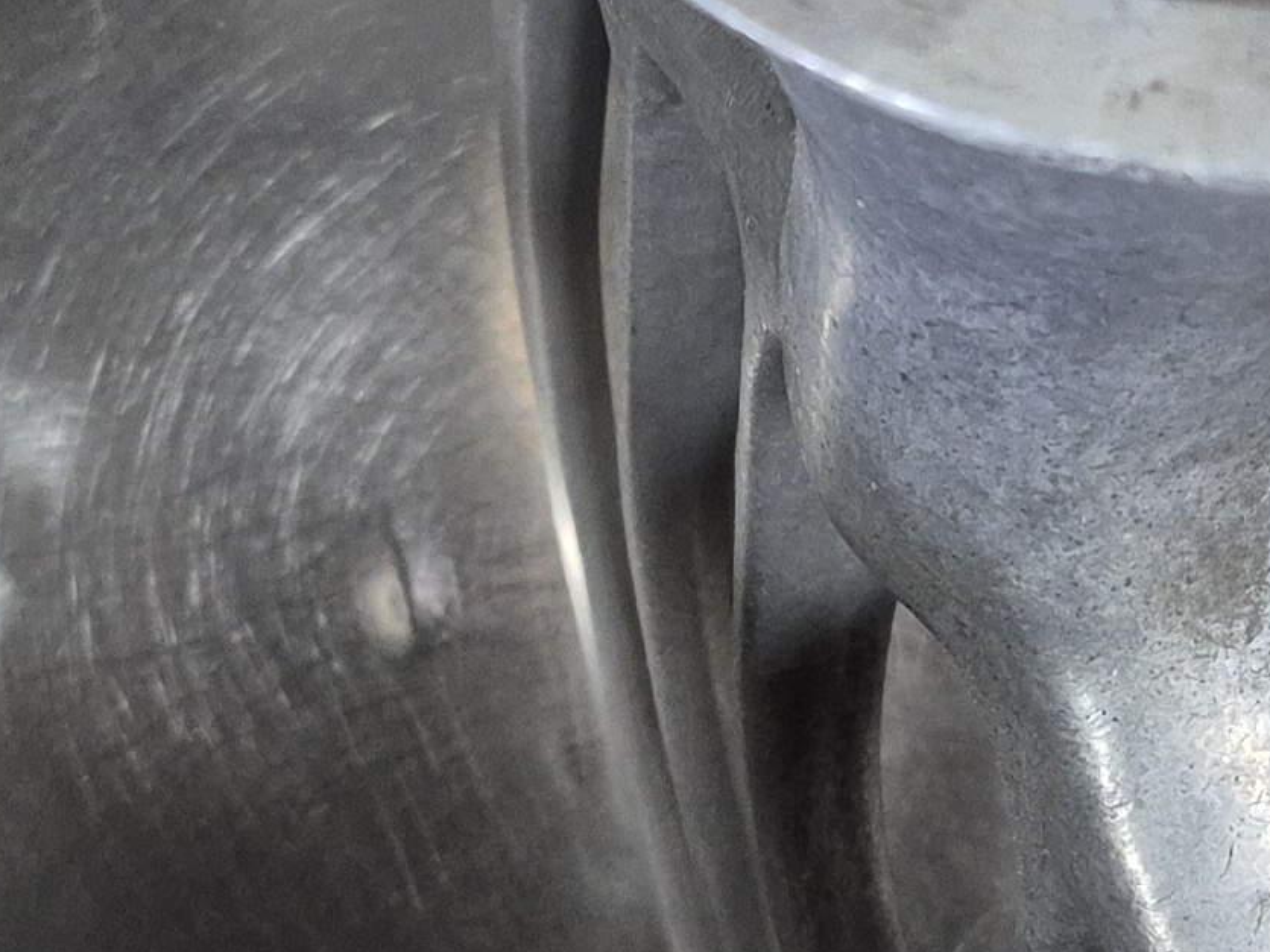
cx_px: 491
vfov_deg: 13.4
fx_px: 4036
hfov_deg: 17.9
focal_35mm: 110
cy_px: 648
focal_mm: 5.4
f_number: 1.8
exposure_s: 1/60
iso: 500
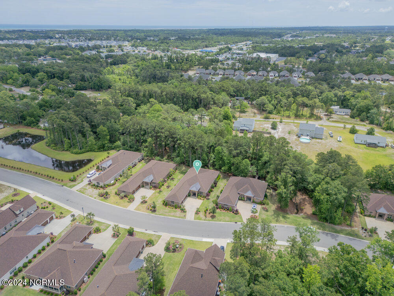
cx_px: 197
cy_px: 148
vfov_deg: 56.8
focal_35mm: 24
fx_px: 273
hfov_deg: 71.6
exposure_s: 1/2500
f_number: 1.7
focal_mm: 6.72
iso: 200
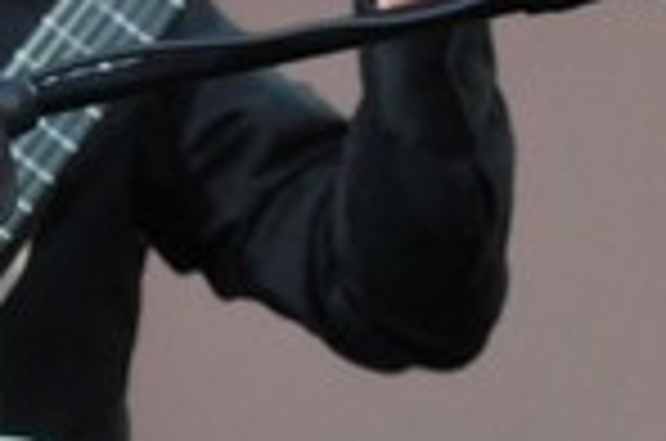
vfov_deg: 1.2
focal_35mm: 1111
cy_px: -171
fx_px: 20509
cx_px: 1004
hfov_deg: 1.9
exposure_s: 1/60
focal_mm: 102
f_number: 4.5
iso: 1100
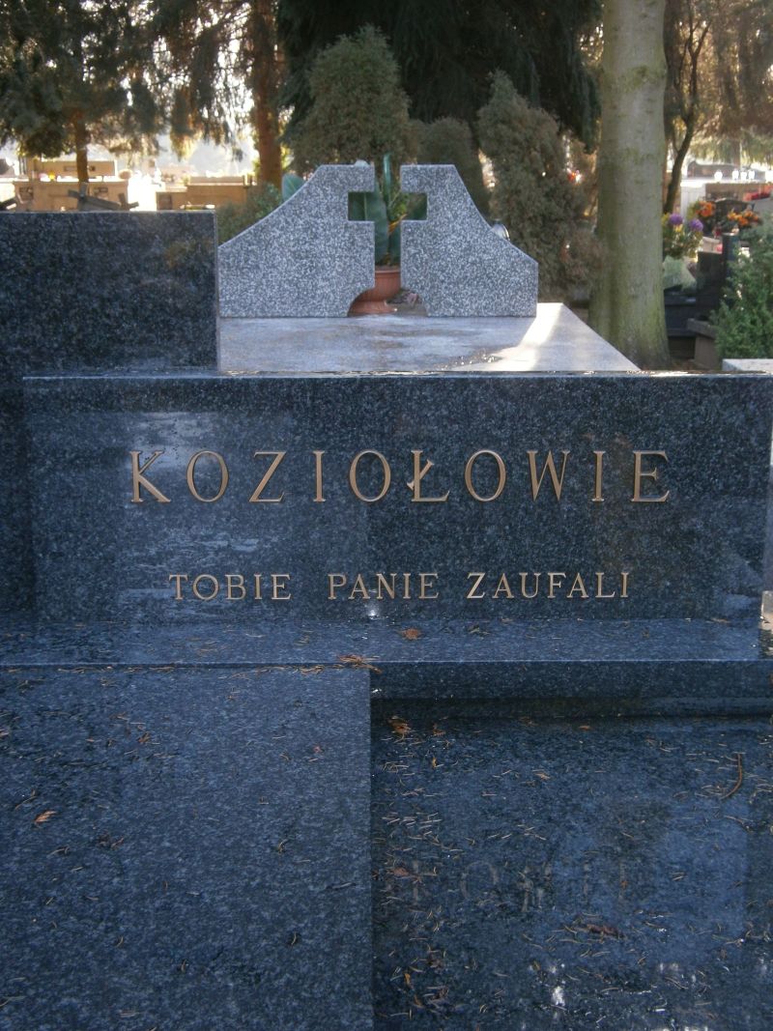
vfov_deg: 40.4
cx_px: 386
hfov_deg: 30.9
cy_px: 516
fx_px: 1400
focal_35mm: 47
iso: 125
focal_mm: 8.3
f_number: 3.4
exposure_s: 1/40
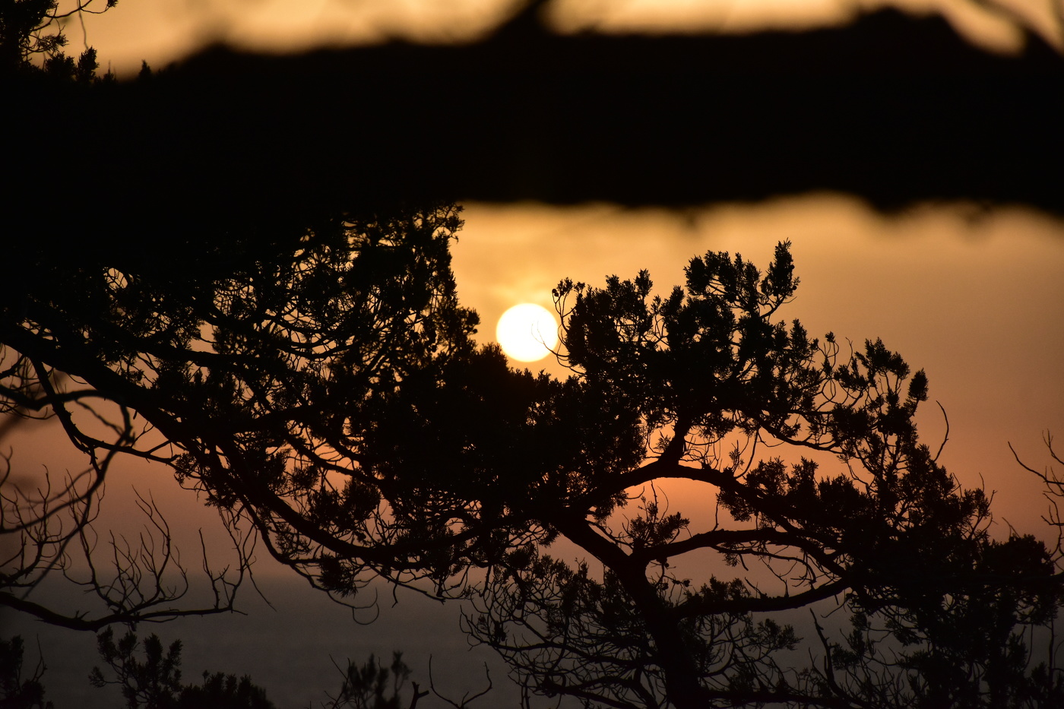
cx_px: 532
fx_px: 5762
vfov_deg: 7.0
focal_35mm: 195
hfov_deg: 10.5
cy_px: 354
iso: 2000
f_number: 5.6
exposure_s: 1/8000
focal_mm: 130
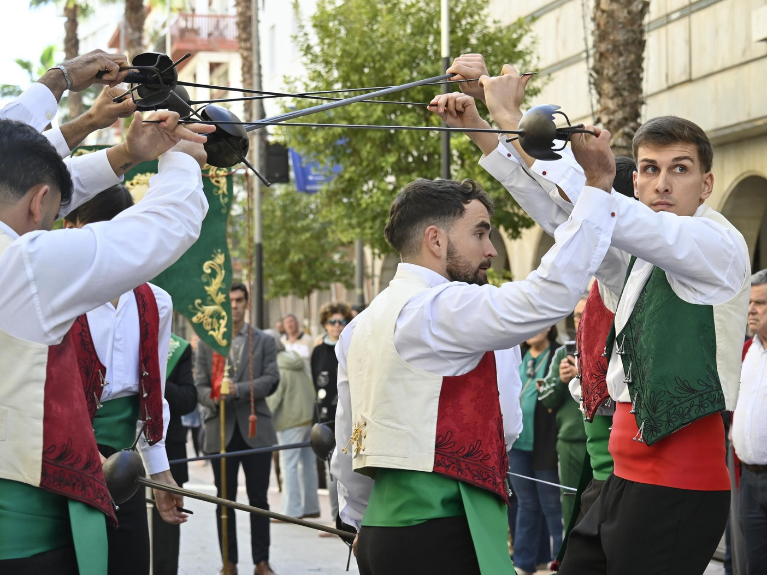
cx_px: 404
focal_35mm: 92
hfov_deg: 21.3
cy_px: 289
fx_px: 2038
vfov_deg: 16.1
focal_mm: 56
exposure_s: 1/400
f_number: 5.6
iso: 500
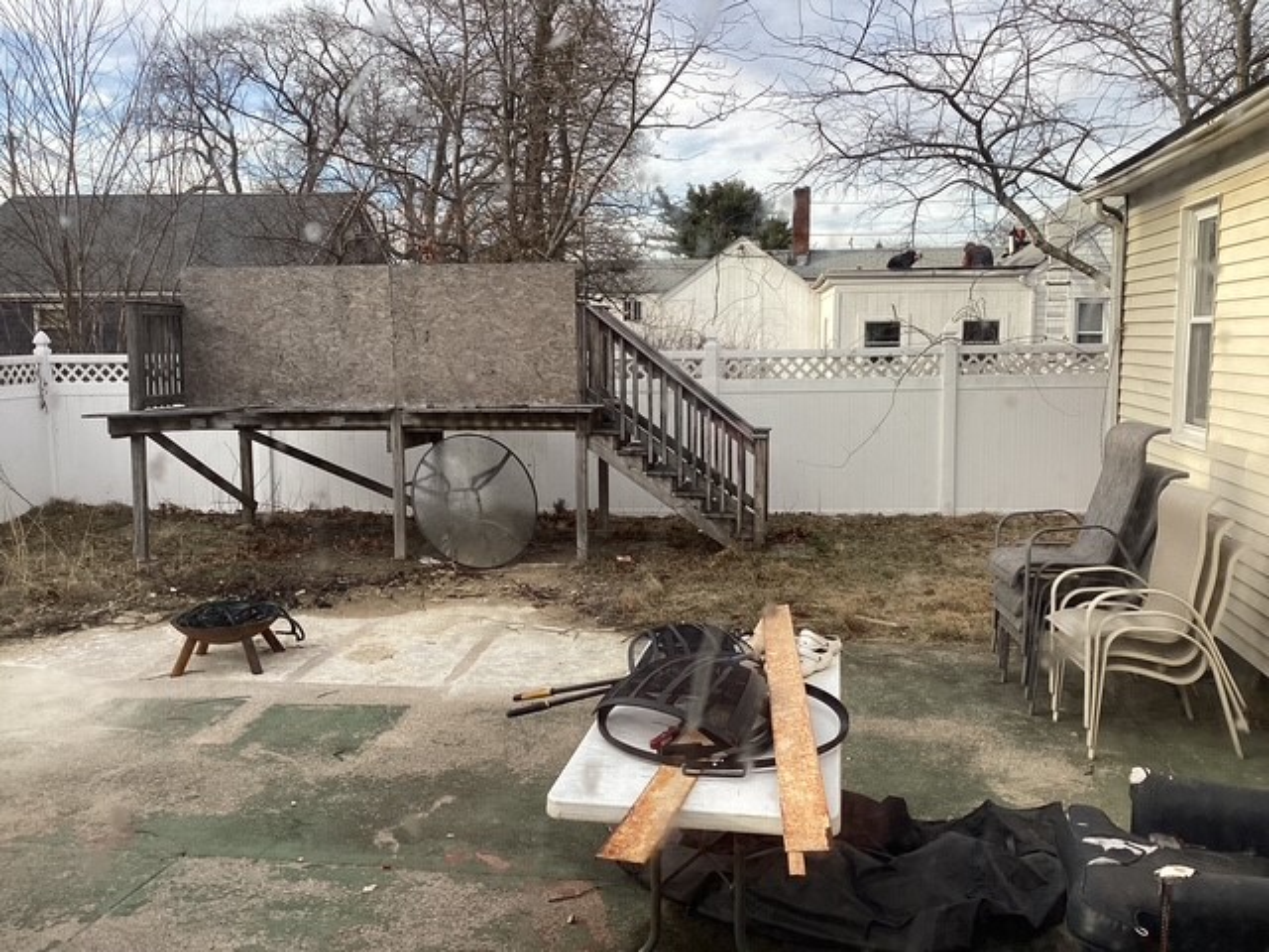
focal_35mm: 31
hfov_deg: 58.4
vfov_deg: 45.4
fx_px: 1136
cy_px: 476
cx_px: 634
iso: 25
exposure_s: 1/316
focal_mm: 3.3
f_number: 2.4
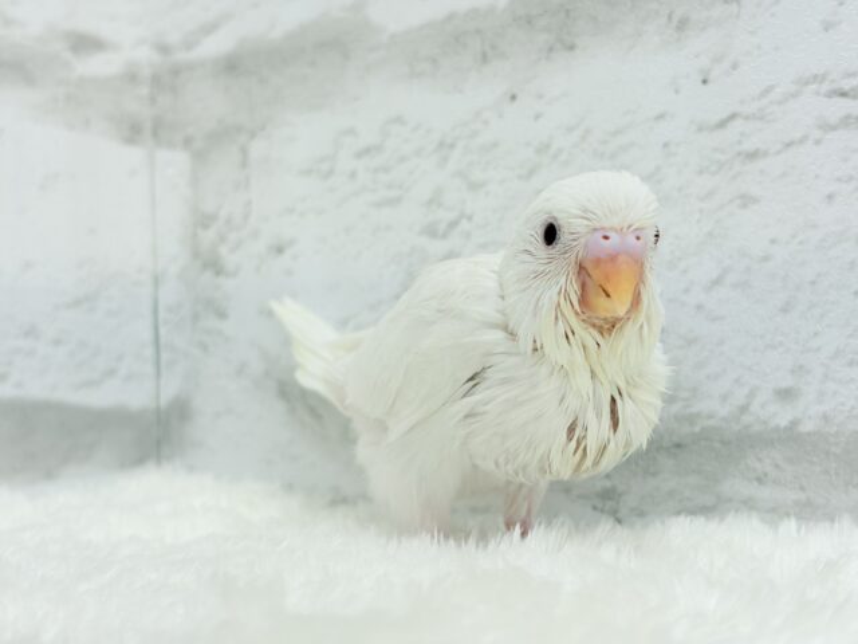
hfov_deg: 36.8
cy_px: 322
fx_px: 1289
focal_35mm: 52
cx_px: 429
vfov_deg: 28.0
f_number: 1.6
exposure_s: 1/100
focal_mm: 5.96
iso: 64
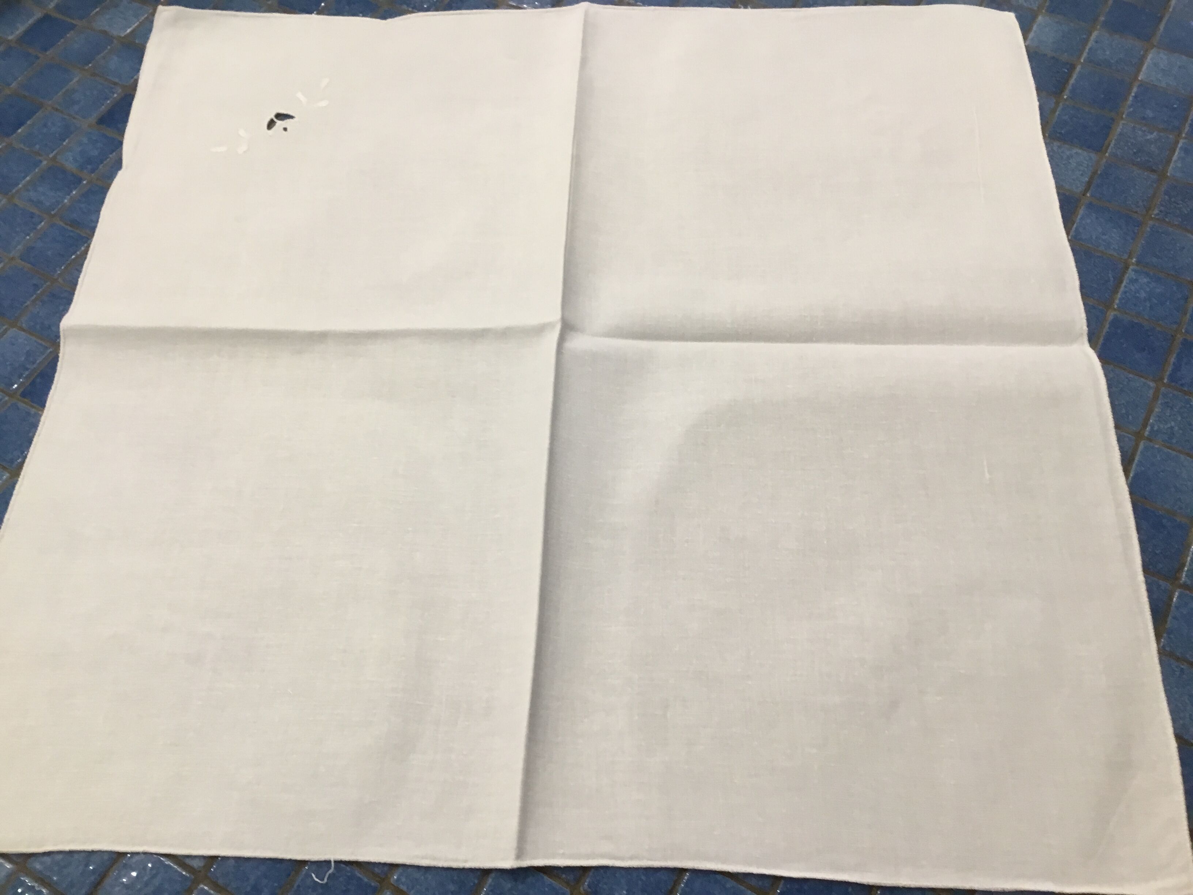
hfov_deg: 58.4
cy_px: 448
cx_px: 596
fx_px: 1068
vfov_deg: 45.4
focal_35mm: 31
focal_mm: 3.3
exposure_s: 1/33
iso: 64
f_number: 2.4
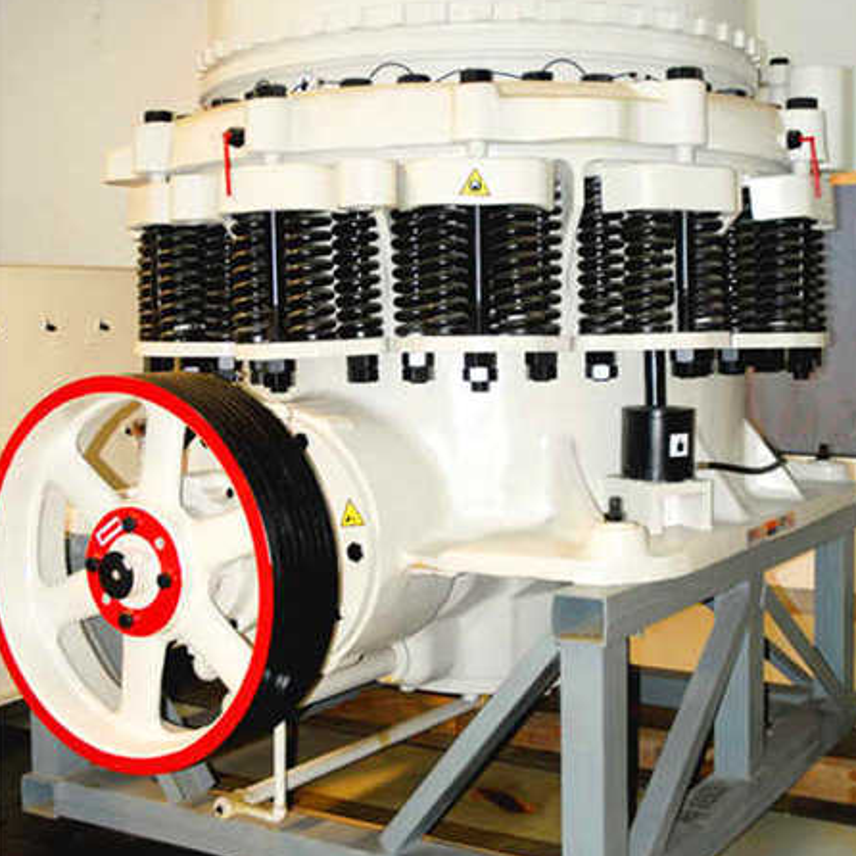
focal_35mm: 49
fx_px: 1361
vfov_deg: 34.9
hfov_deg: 34.9
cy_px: 379
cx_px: 429
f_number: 4.5
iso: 200
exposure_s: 1/80
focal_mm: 25
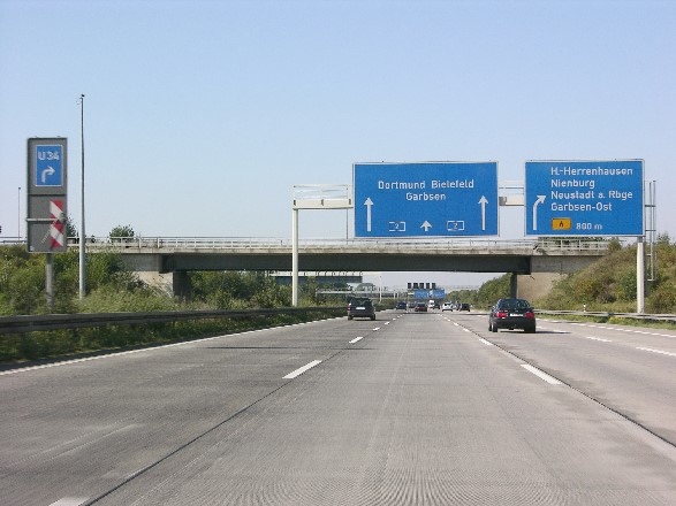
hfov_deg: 26.3
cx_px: 338
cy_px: 253
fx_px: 1445
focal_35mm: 74
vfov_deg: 19.9
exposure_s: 1/154
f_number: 6.7
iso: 50
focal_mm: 18.8
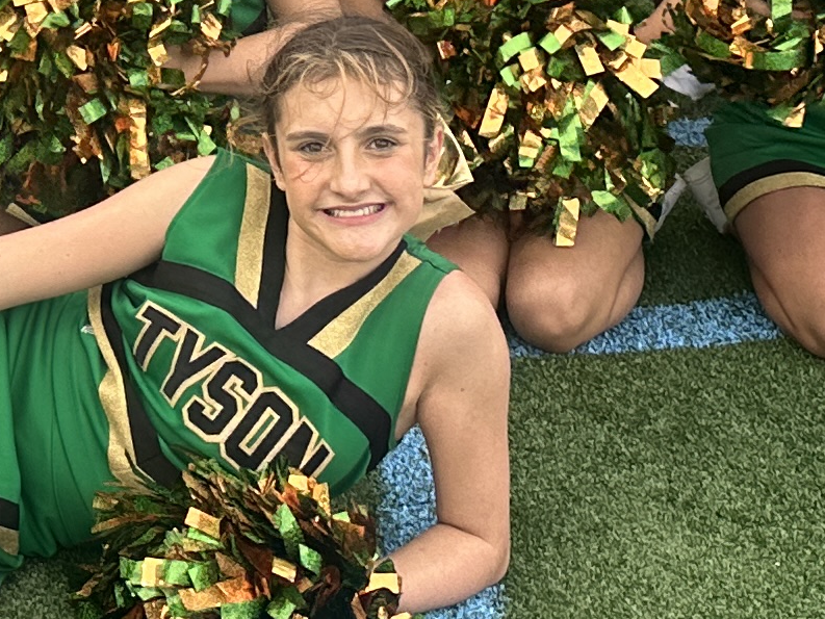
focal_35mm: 122
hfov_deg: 15.7
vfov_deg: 11.7
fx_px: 2908
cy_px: -286
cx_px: -57
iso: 80
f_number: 1.78
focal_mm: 6.86
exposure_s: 1/393
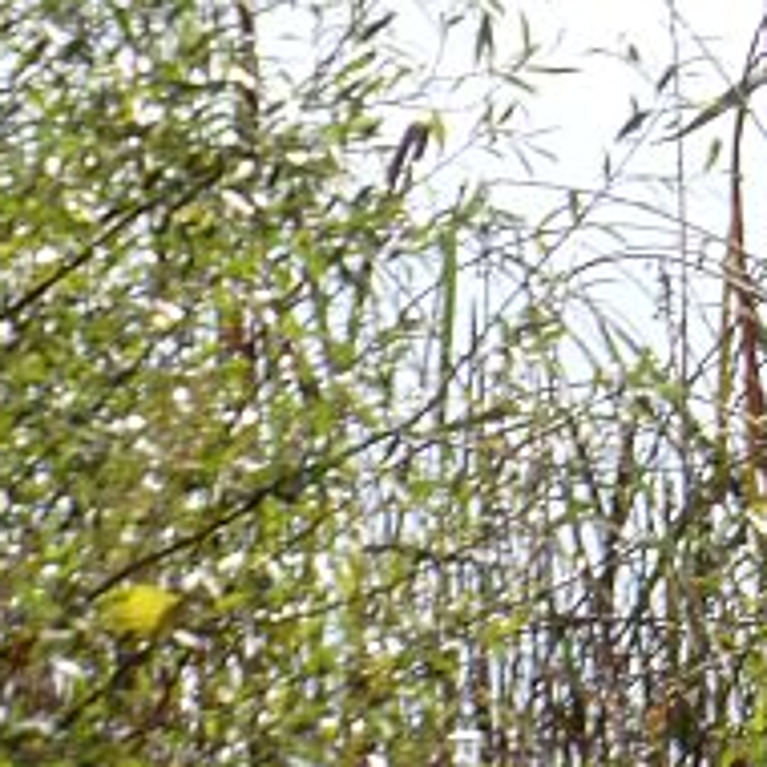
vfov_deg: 3.5
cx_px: 1433
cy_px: -521
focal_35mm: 499
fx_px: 12509
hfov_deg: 3.5
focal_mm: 18.8
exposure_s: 1/250
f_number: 5
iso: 64
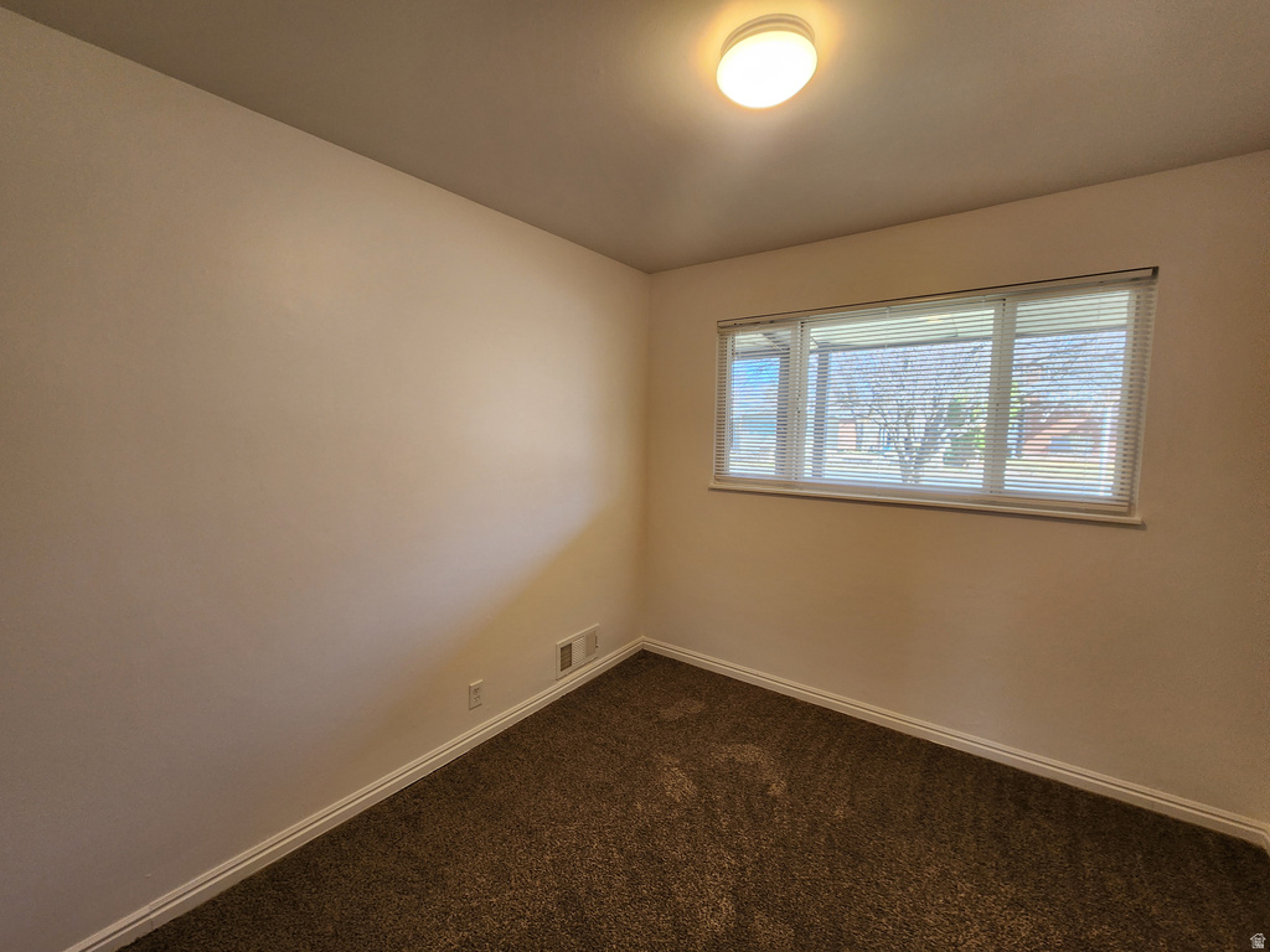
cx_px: 635
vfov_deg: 89.9
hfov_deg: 106.2
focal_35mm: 13
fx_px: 477
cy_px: 476
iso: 125
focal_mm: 2.2
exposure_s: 1/60
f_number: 2.2
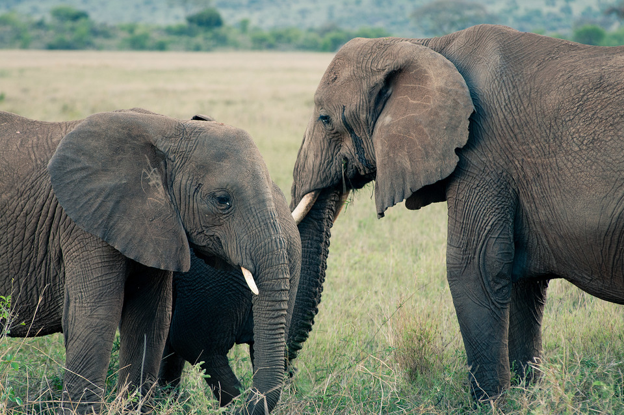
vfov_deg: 4.6
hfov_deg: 6.9
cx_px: 312
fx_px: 5195
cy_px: 208
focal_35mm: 300
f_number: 5.6
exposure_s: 1/60
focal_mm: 200
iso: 400
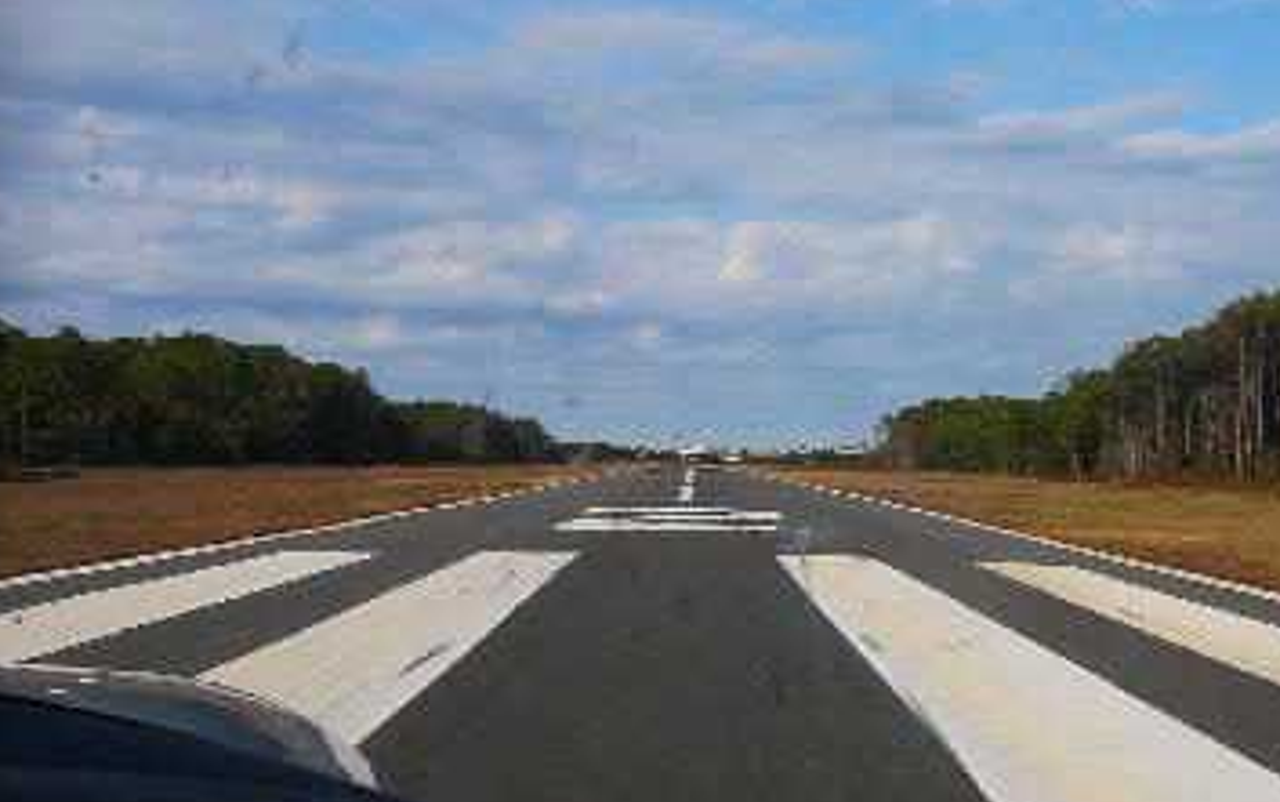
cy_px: 541
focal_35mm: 56
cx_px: 814
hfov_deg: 36.0
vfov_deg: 23.1
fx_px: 1954
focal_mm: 5.2
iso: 80
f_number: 5
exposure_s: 1/640
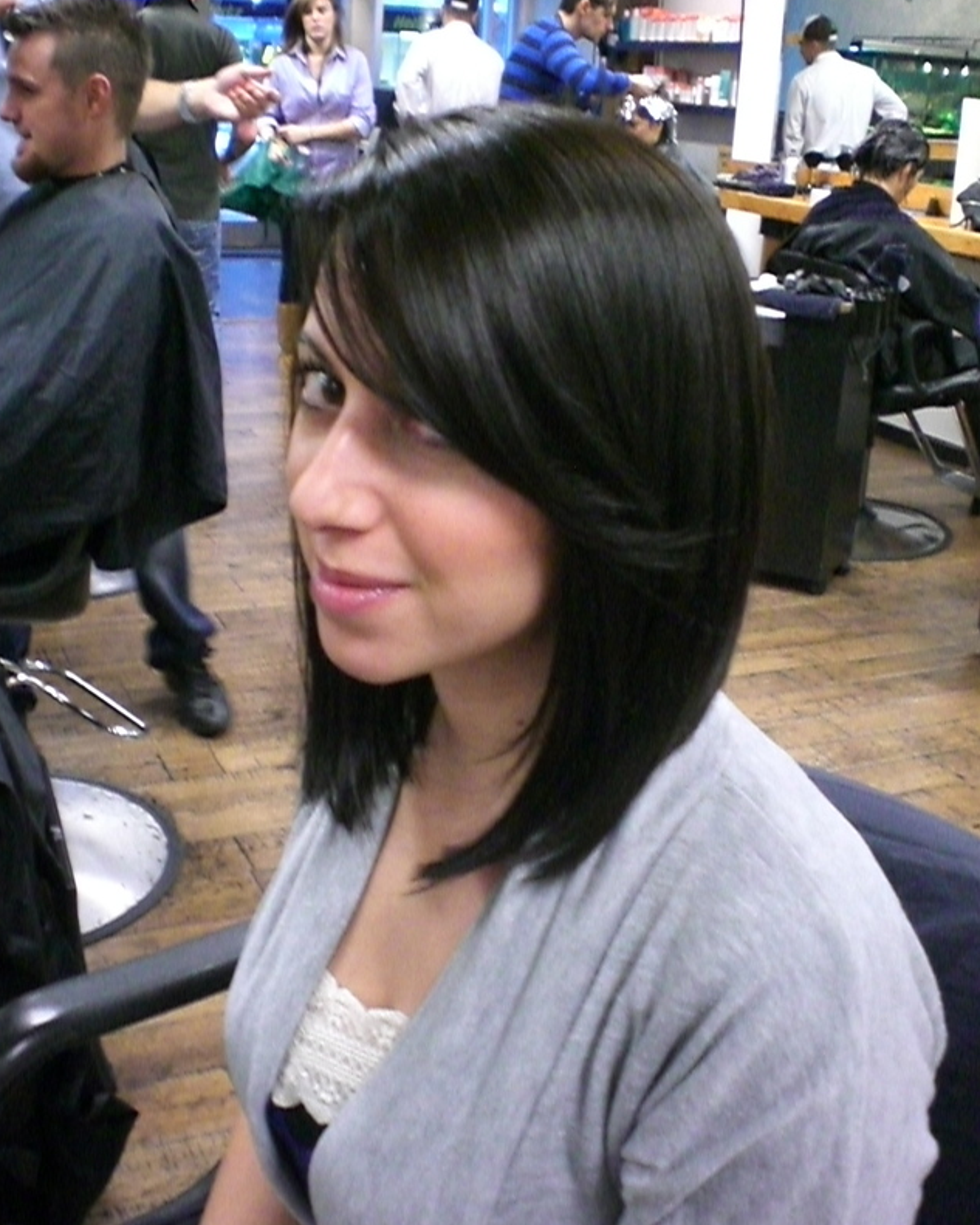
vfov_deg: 45.8
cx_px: 488
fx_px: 1450
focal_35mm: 40
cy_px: 600
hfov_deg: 37.3
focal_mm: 6.3
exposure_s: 1/30
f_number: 3.1
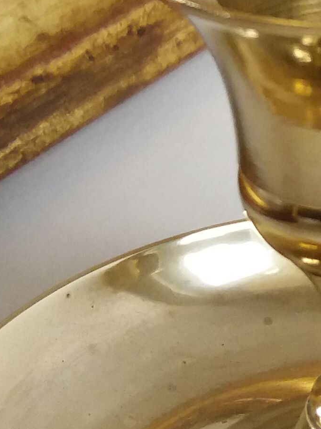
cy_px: 177
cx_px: 418
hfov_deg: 11.3
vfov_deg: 15.4
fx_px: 1583
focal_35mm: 128
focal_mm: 3.7
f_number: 1.9
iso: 200
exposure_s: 1/20
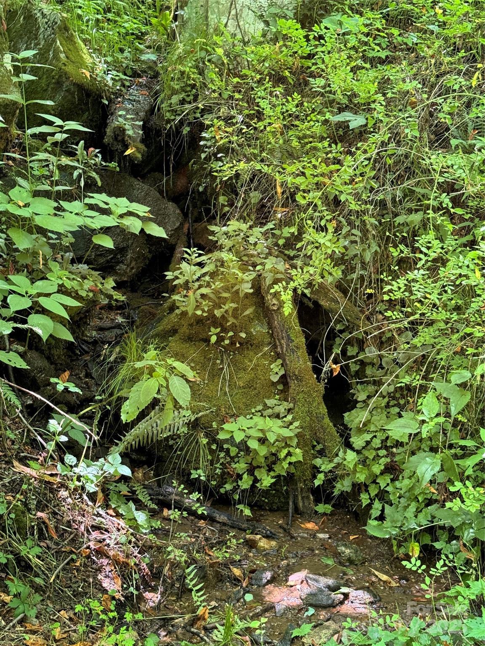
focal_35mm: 48
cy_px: 323
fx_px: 897
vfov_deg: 39.7
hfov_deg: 30.3
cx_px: 242
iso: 250
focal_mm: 6.76
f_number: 1.78
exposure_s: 1/40
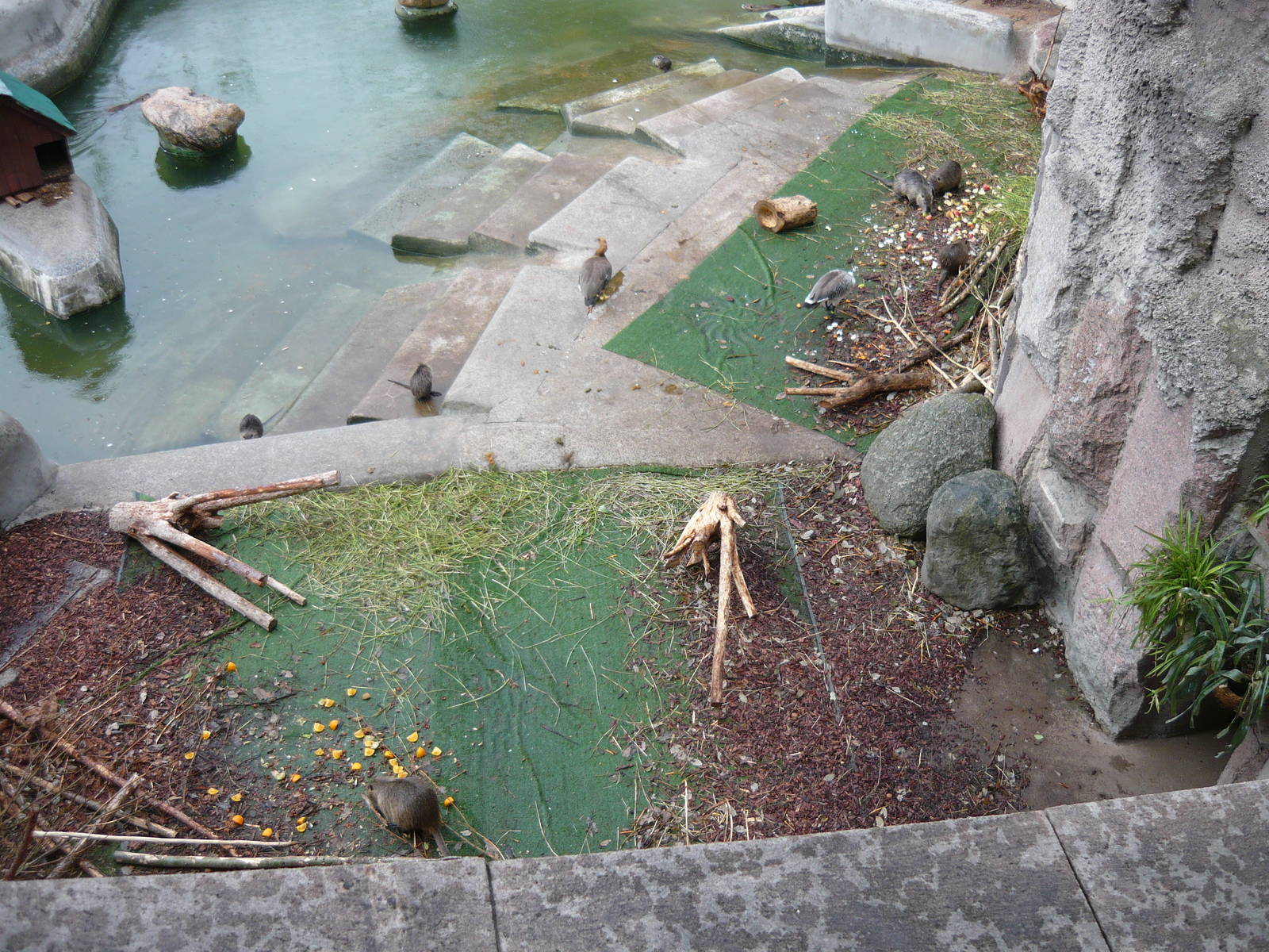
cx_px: 634
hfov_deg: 55.4
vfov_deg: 42.9
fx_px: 1210
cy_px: 476
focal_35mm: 33
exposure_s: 1/50
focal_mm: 5.5
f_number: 2.8
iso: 100
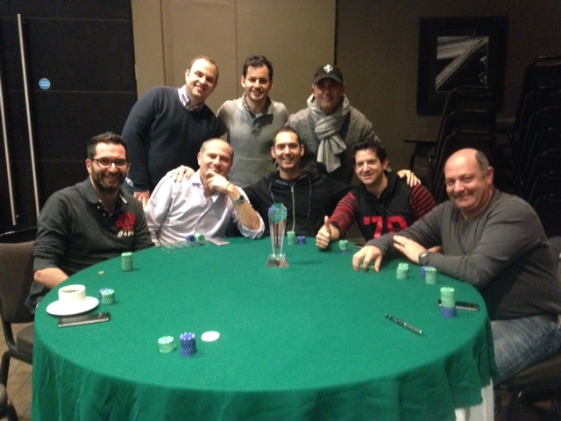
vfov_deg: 42.9
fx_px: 535
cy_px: 210
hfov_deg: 55.4
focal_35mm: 33
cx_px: 280
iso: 800
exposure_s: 1/15
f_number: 2.4
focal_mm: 4.12
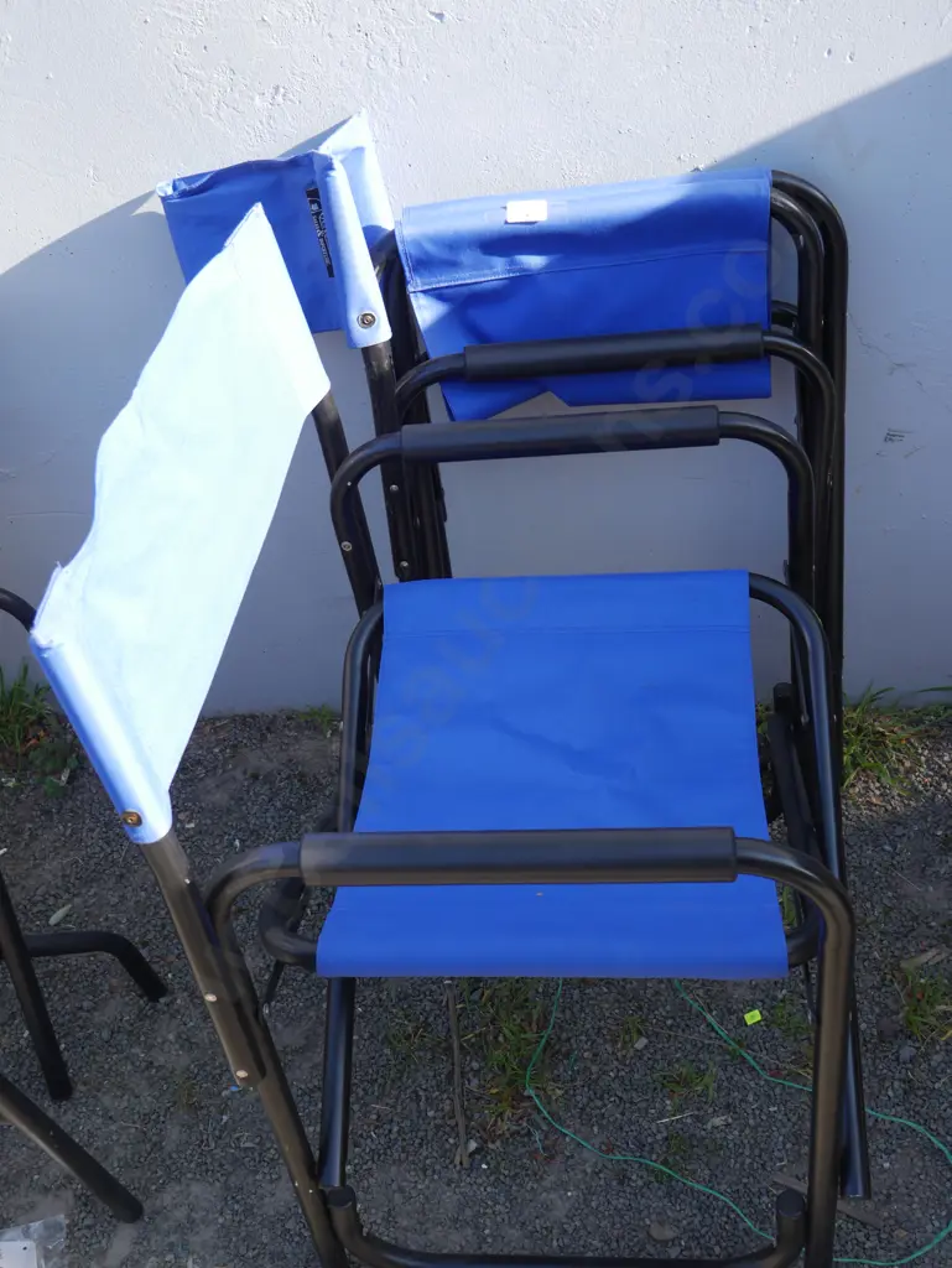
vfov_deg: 46.8
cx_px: 476
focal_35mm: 40
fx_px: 1466
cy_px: 634
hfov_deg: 36.0
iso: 200
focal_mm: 20
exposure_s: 1/125
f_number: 5
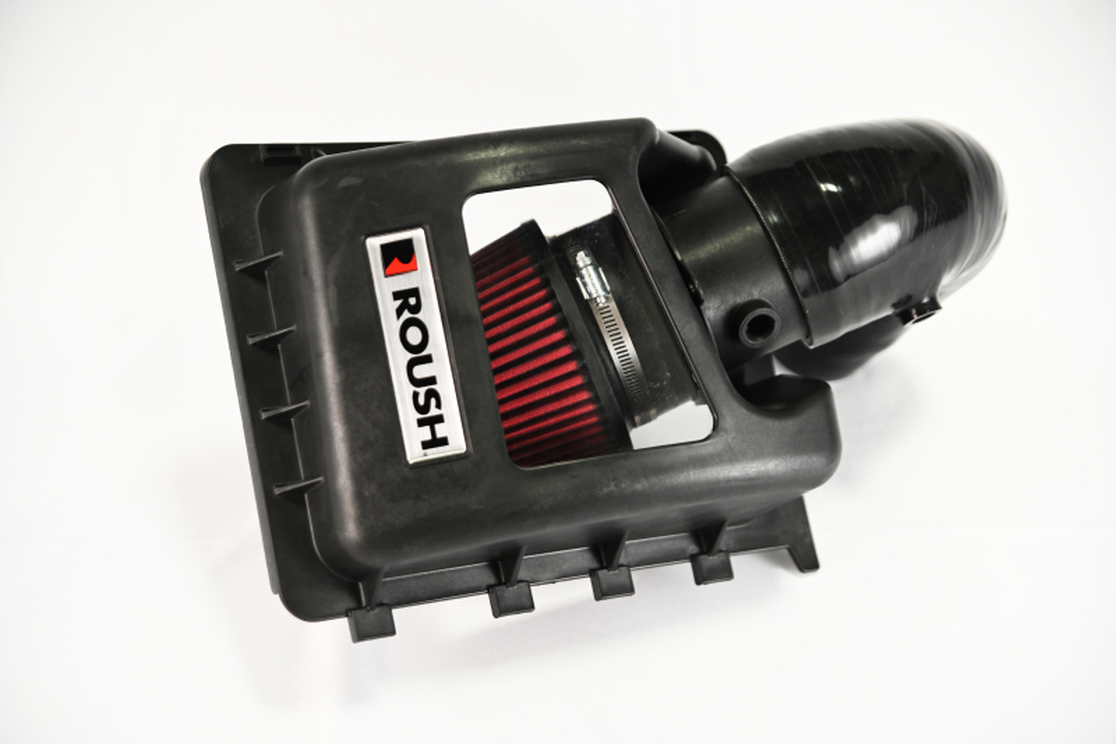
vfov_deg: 19.4
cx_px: 558
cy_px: 372
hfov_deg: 28.8
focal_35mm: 70
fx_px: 2169
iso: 500
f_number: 2.8
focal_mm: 70
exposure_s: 1/125
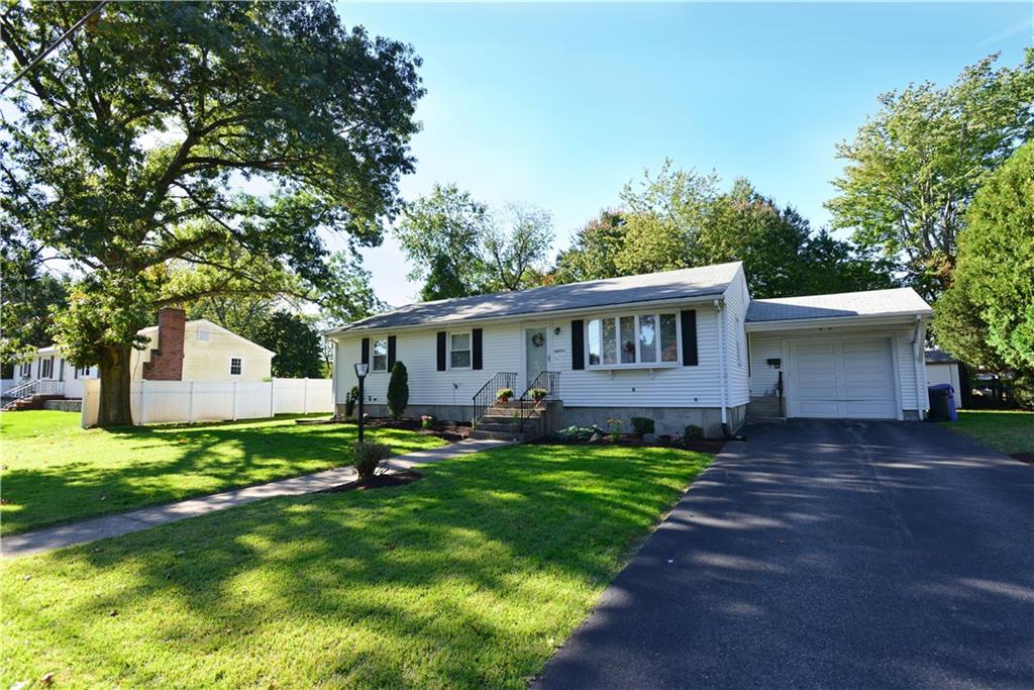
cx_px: 517
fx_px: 488
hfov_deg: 93.3
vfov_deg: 70.5
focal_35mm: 17
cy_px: 345
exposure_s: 1/200
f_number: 9
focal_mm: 17
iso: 400
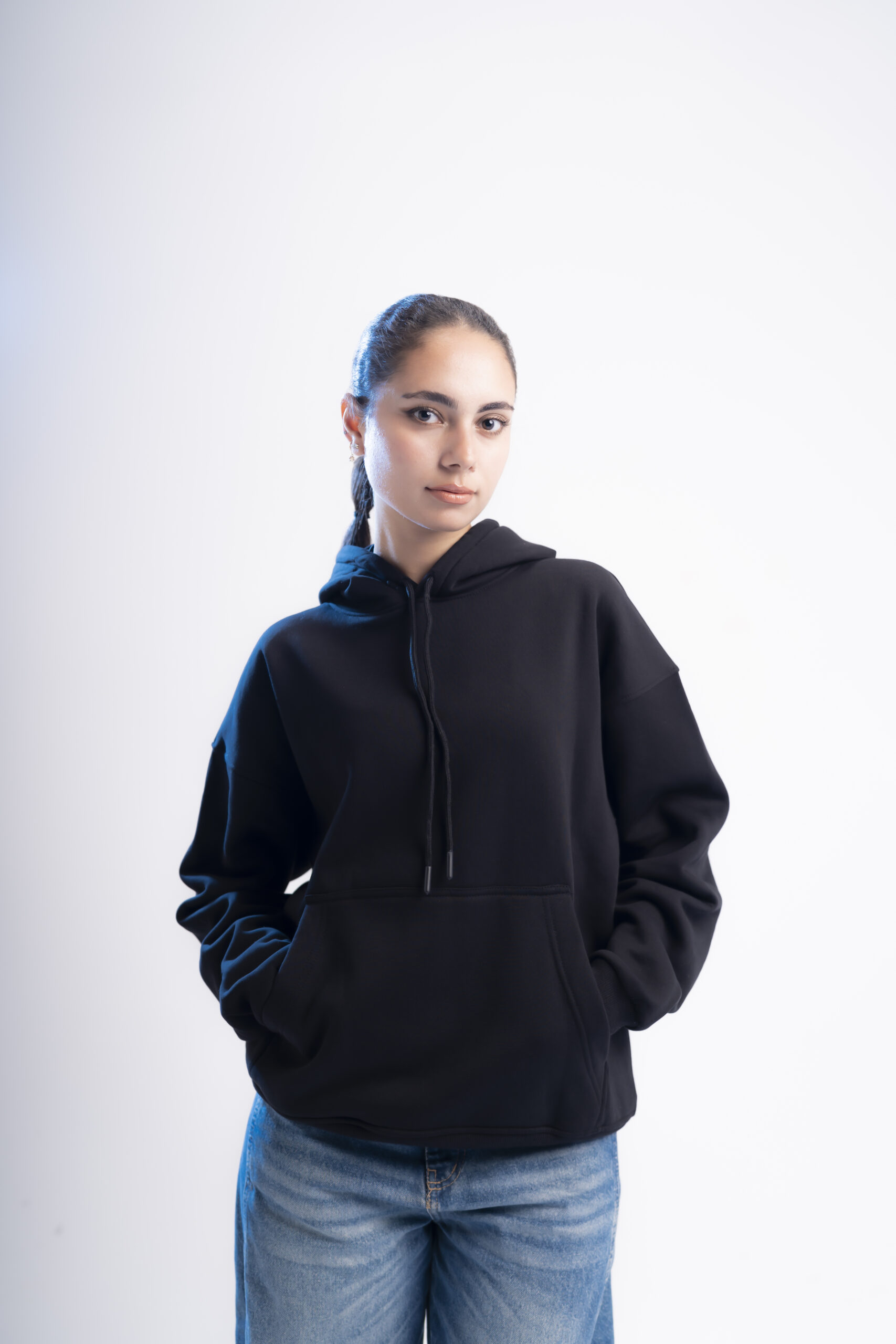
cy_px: 672
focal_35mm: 35
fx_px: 1306
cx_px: 448
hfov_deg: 37.9
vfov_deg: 54.4
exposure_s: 1/200
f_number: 2.5
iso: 100
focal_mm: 35
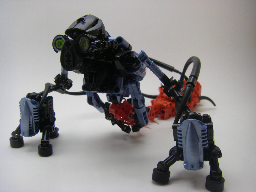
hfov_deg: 49.0
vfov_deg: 37.7
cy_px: 96
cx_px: 128
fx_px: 281
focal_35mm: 38
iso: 64
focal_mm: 6.3
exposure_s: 1/60
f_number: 3.5
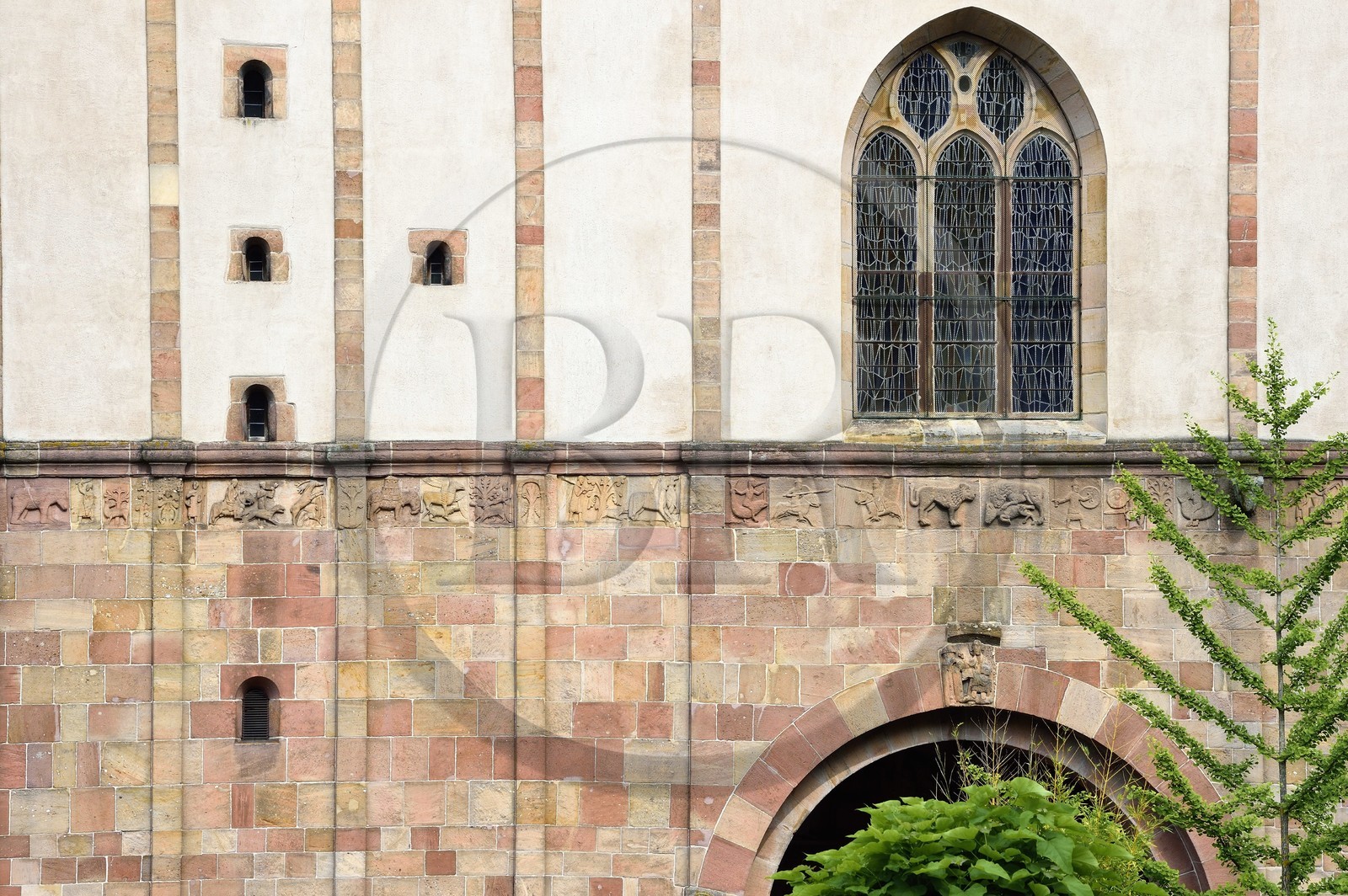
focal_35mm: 185
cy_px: 448
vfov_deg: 7.4
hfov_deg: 11.1
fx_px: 6921
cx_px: 674
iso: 200
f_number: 11
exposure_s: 1/250
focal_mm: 185
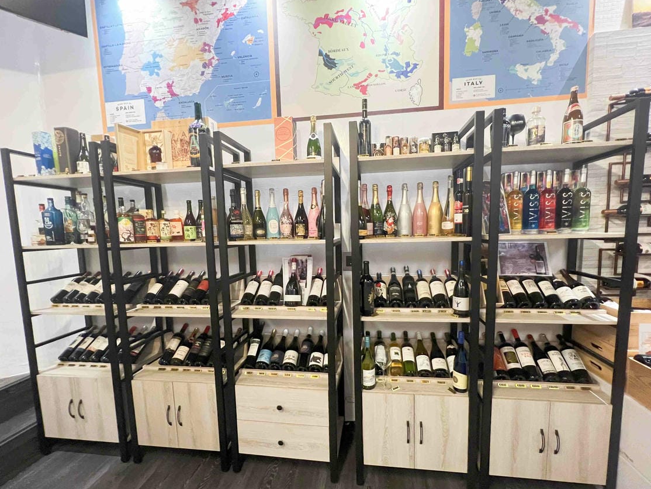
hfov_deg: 102.0
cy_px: 257
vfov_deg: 85.6
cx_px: 337
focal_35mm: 14
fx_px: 263
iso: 640
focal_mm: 1.57
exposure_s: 1/60
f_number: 1.8
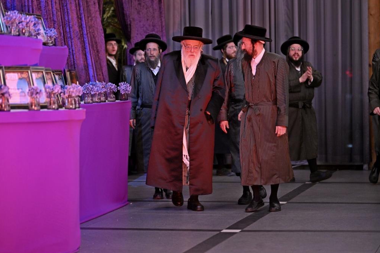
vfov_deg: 10.8
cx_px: 191
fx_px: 1340
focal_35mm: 127
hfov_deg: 16.1
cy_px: 125
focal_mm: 125
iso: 800
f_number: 2.8
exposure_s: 1/160
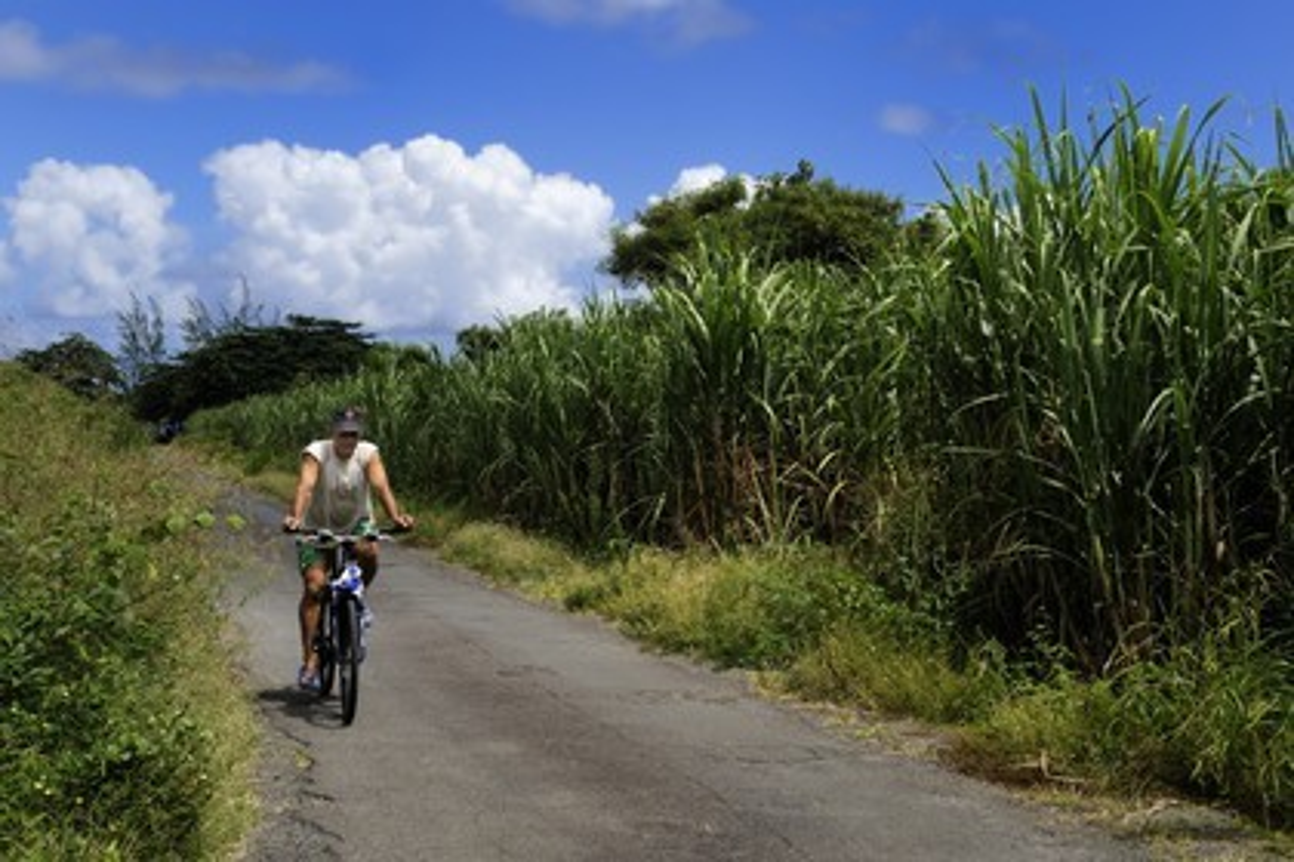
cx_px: 647
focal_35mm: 48
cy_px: 431
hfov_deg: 41.1
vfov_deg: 28.1
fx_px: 1725
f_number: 13
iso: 200
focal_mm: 48
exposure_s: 1/200
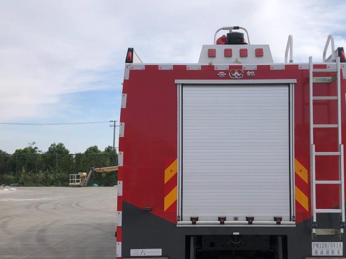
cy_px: 155
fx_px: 430
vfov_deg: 33.5
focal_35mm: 43
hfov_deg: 43.4
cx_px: 222
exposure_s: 1/2288
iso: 20
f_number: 1.8
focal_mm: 3.99
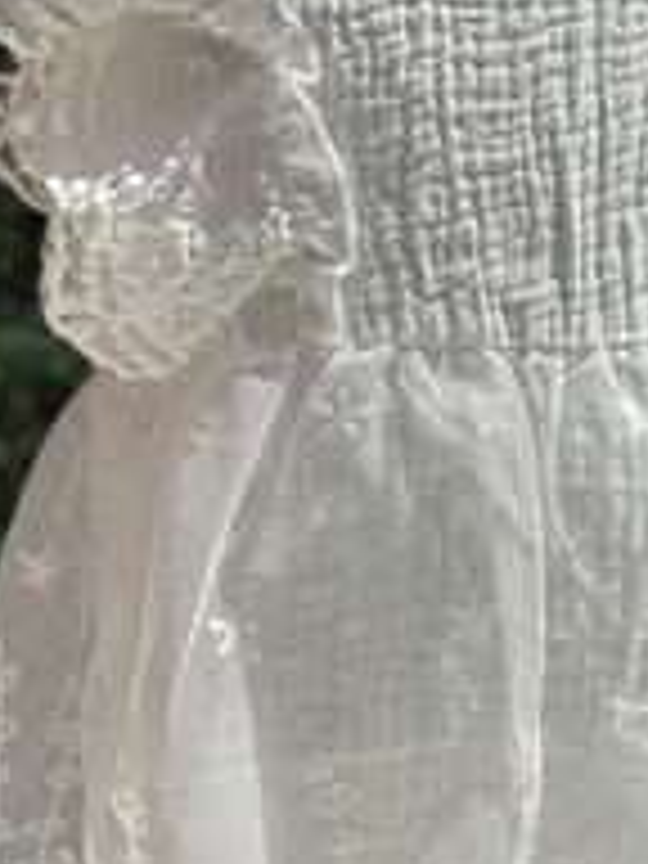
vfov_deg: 14.8
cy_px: 218
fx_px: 3320
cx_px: 585
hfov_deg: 11.1
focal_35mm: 133
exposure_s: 1/12048
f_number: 1.78
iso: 100
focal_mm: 6.86
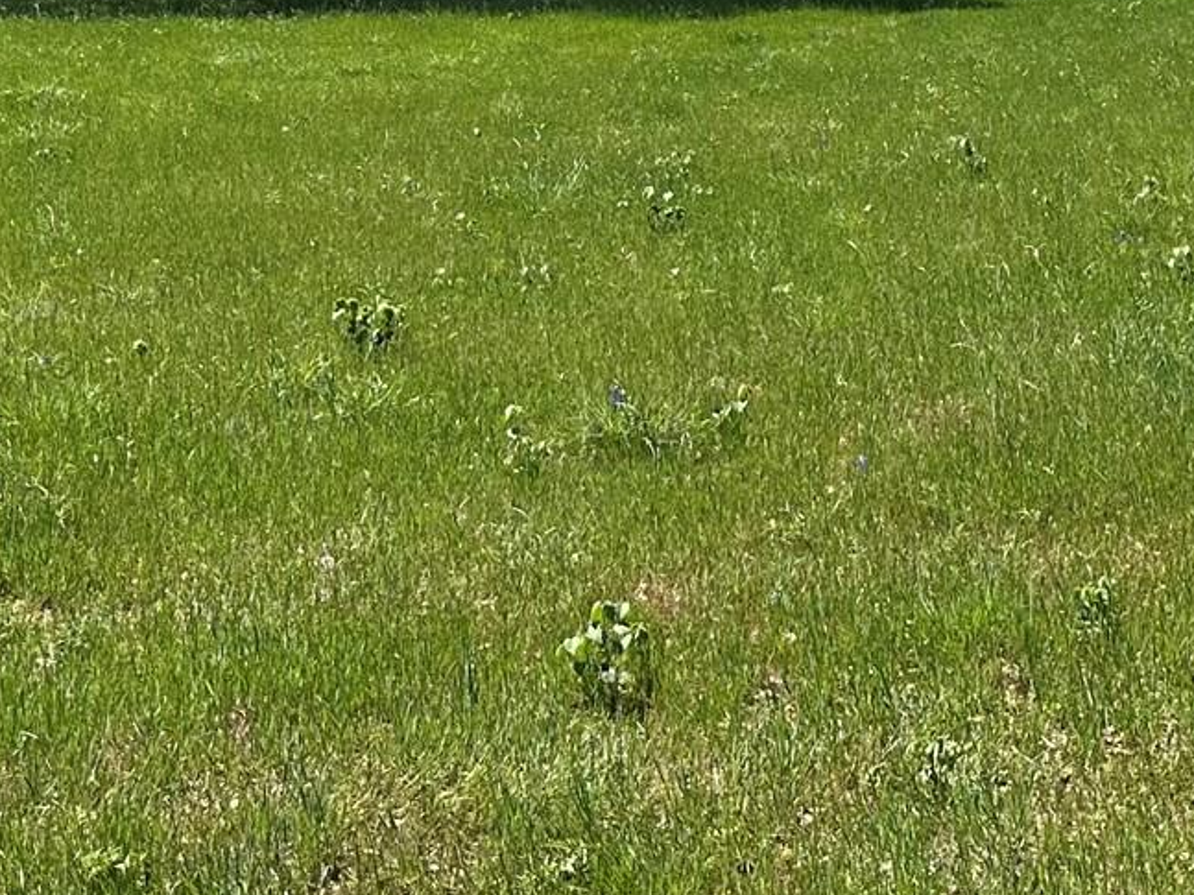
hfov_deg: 24.6
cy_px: -382
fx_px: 2621
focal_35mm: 76
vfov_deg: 17.7
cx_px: 1163
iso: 80
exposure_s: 1/3597
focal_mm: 6.86
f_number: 1.78
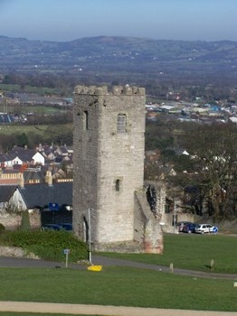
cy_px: 158
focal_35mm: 105
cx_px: 118
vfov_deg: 18.7
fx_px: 960
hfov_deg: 14.1
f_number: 4.5
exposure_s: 1/640
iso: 64
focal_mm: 17.5
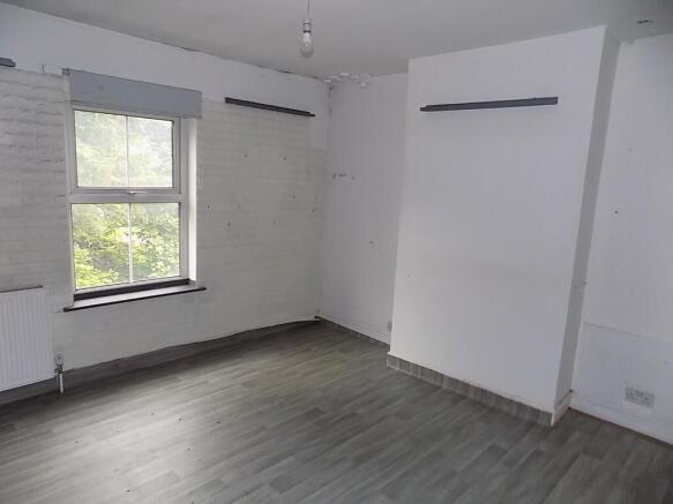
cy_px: 252
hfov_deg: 73.9
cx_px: 336
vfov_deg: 58.9
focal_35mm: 23
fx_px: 447
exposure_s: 1/30
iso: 200
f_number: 3.1
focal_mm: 4
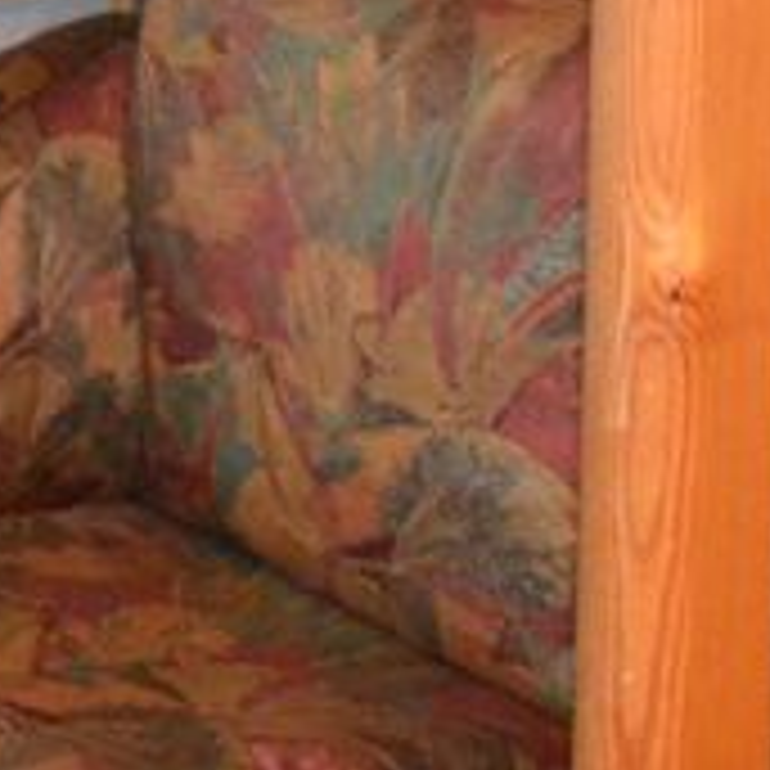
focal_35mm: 134
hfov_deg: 12.9
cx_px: 18
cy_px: -610
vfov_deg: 12.0
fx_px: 3372
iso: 3200
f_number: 3.5
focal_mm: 18
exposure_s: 1/60
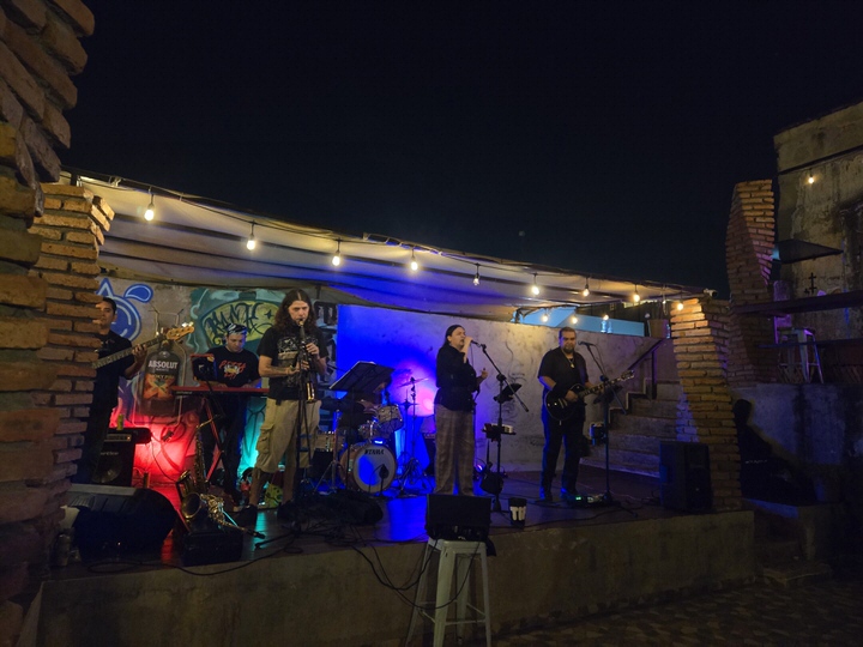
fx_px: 573
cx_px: 432
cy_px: 324
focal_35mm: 23
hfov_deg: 73.9
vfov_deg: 58.9
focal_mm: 5.4
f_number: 1.8
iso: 1600
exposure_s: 1/40
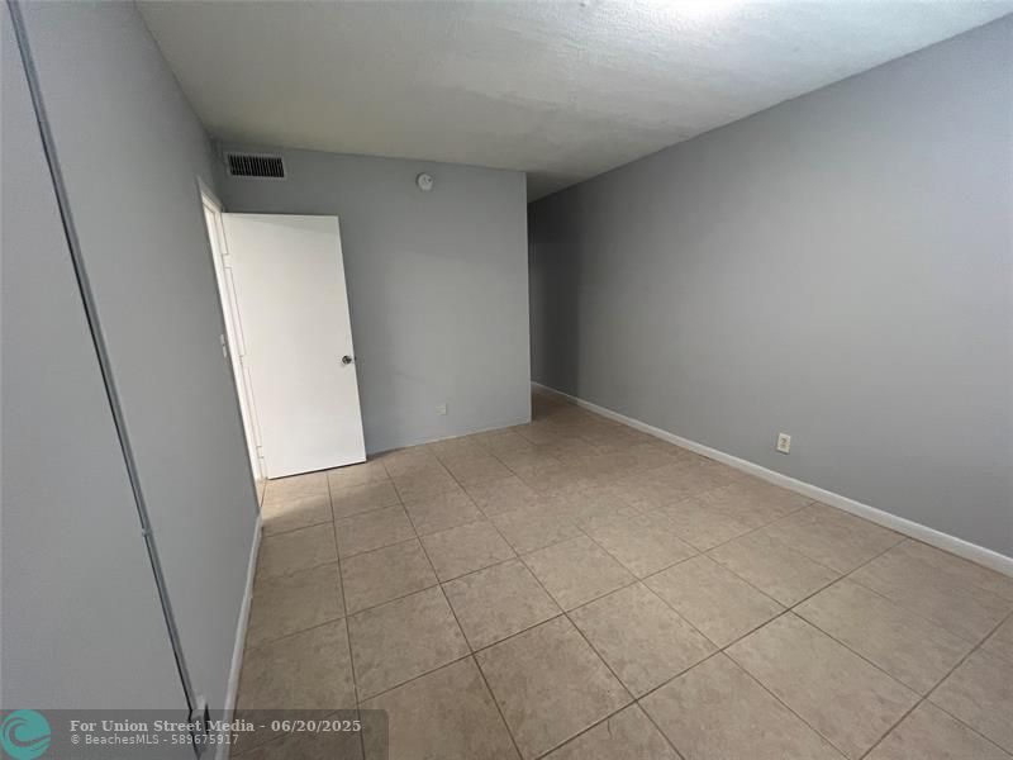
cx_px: 506
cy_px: 380
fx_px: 380
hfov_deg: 106.2
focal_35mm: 13
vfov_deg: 89.9
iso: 200
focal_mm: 1.57
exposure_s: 1/60
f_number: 1.8
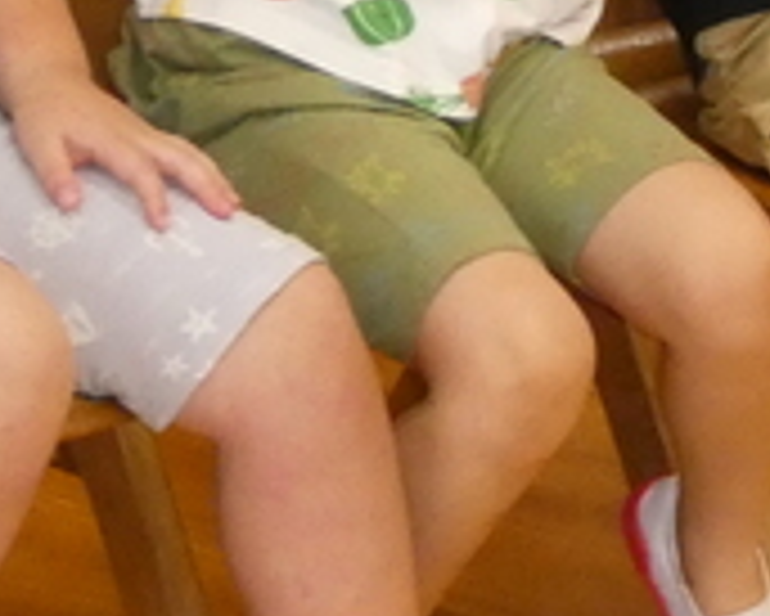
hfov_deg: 6.2
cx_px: 1126
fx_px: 7023
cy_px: -184
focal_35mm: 308
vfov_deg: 5.0
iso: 800
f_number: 4.1
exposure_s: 1/160
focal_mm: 9.6
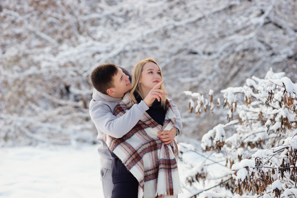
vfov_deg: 10.2
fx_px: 1114
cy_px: 99
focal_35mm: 135
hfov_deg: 15.2
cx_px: 148
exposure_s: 1/1250
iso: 400
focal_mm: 135
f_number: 3.5
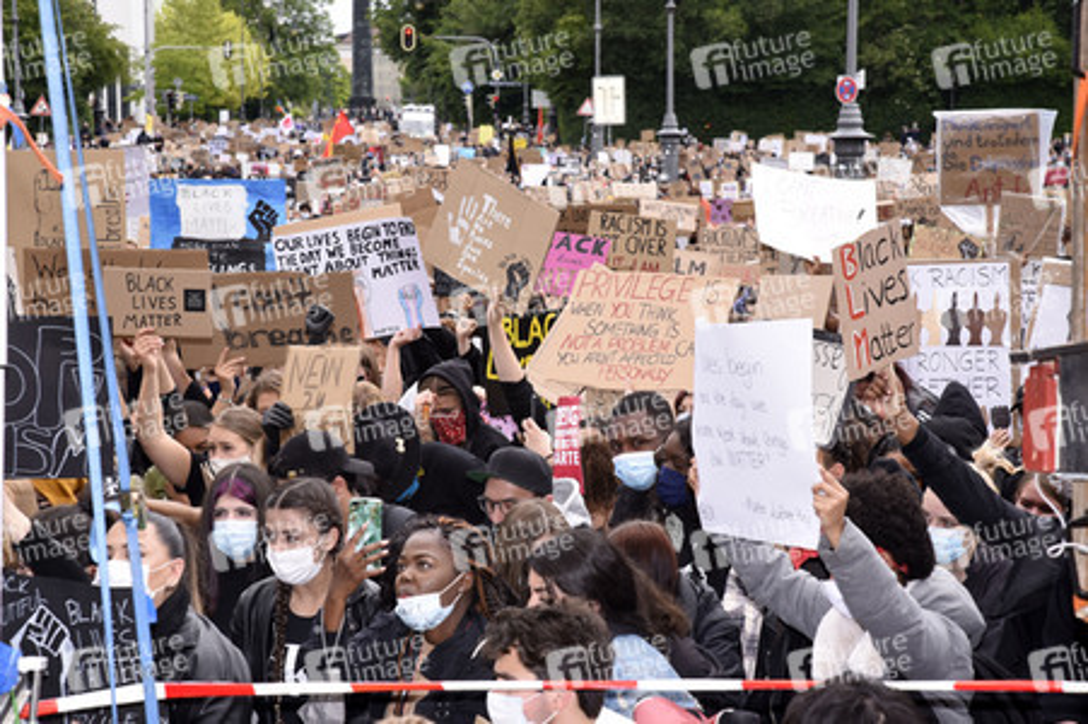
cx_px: 544
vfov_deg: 11.4
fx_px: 3624
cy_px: 362
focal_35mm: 120
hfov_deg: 17.1
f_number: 11
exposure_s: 1/200
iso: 640
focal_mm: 120
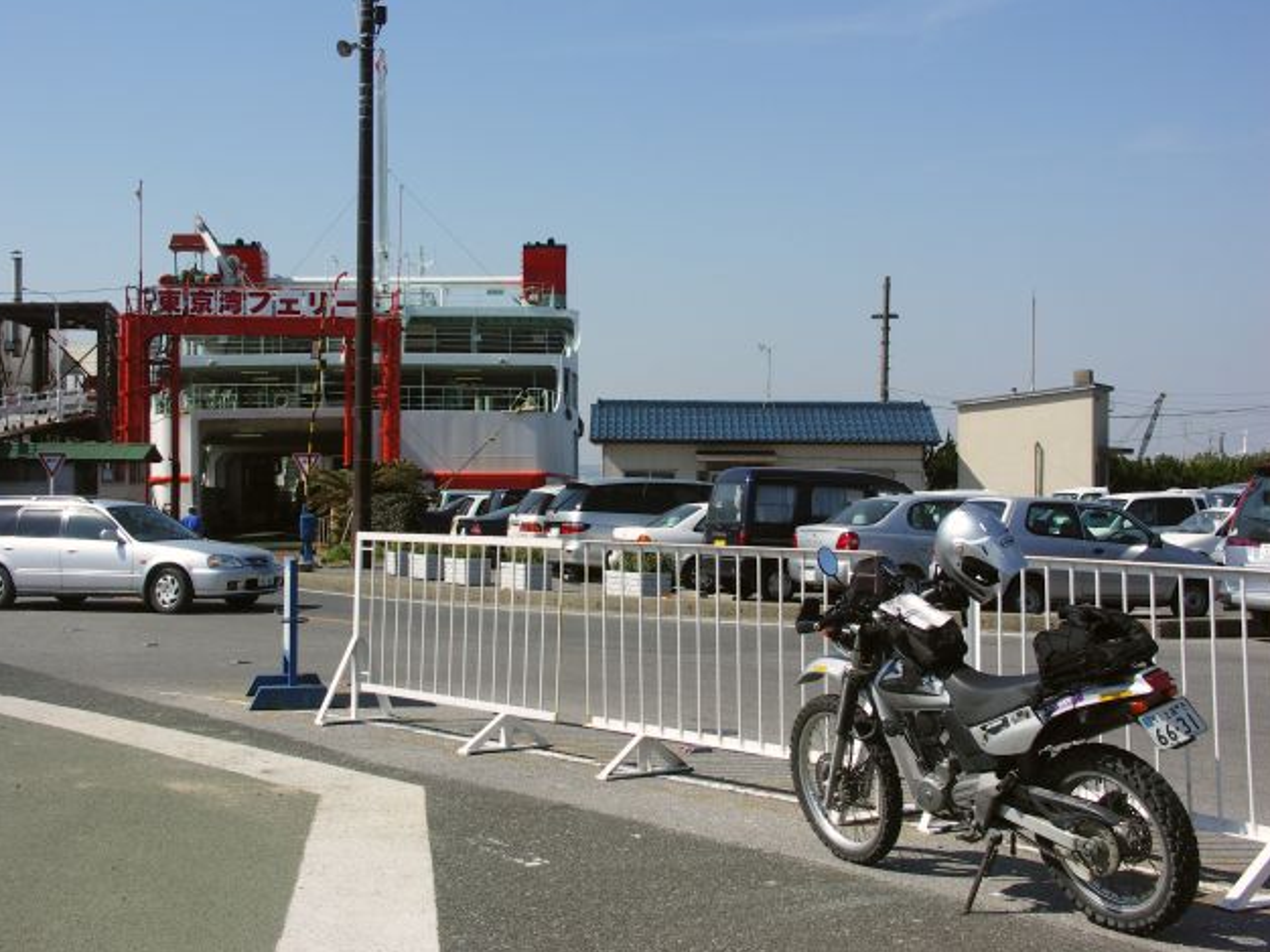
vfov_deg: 32.2
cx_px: 631
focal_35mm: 45
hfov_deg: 42.1
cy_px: 469
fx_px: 1650
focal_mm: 11.4
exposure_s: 1/250
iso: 50
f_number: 7.1
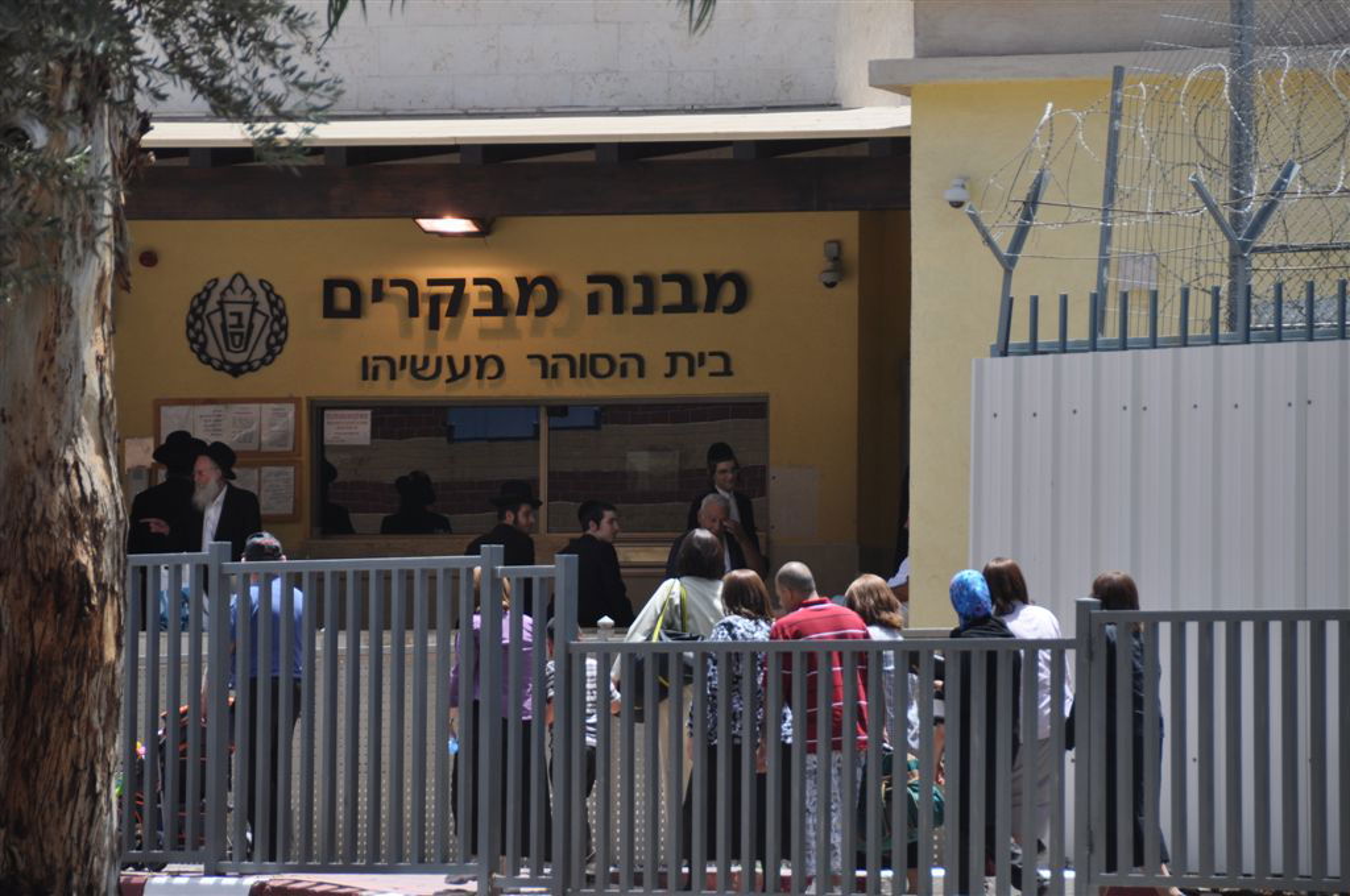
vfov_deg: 6.1
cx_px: 675
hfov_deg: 9.2
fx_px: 8427
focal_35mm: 225
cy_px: 448
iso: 220
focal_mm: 150
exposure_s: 1/500
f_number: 5.6
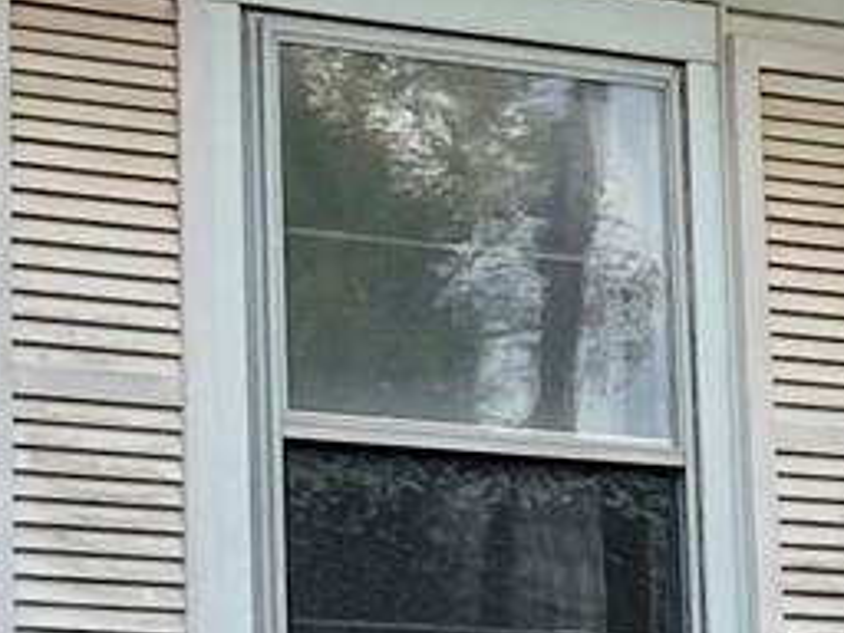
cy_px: 330
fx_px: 5071
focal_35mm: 208
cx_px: 264
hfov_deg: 9.5
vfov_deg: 7.1
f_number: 1.8
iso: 32
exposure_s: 1/1093
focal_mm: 4.25
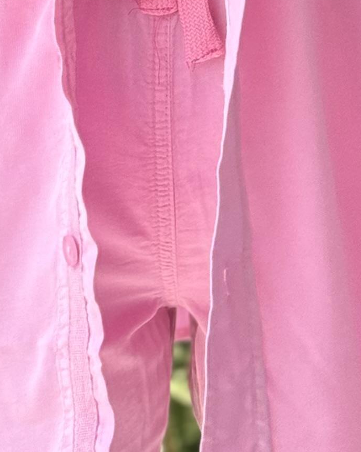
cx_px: 210
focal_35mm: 220
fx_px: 2939
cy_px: -353
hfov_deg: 7.0
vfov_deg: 8.5
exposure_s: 1/184
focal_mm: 6.76
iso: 64
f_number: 1.78
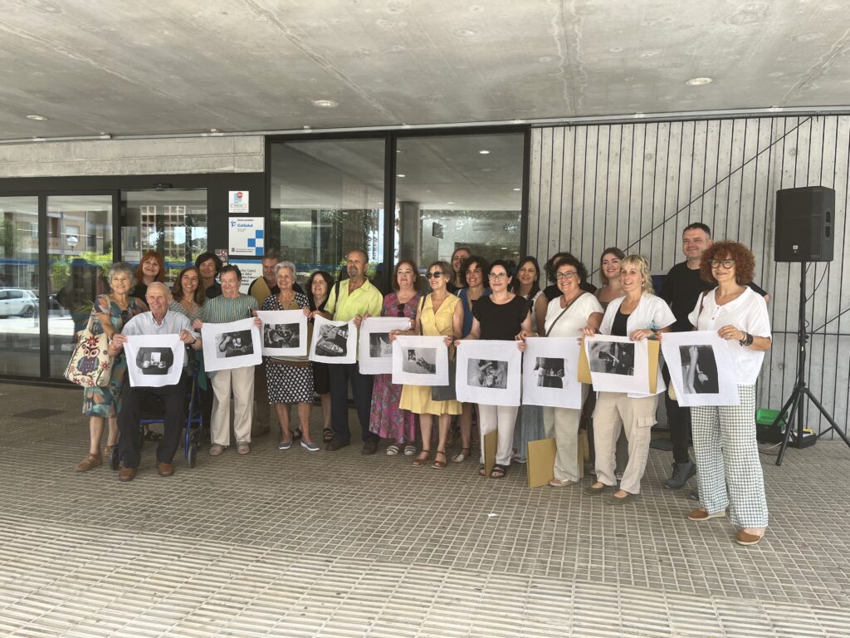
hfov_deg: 67.3
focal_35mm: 26
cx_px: 425
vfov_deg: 53.1
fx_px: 638
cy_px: 319
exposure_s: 1/399
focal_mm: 5.1
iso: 50
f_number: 1.6
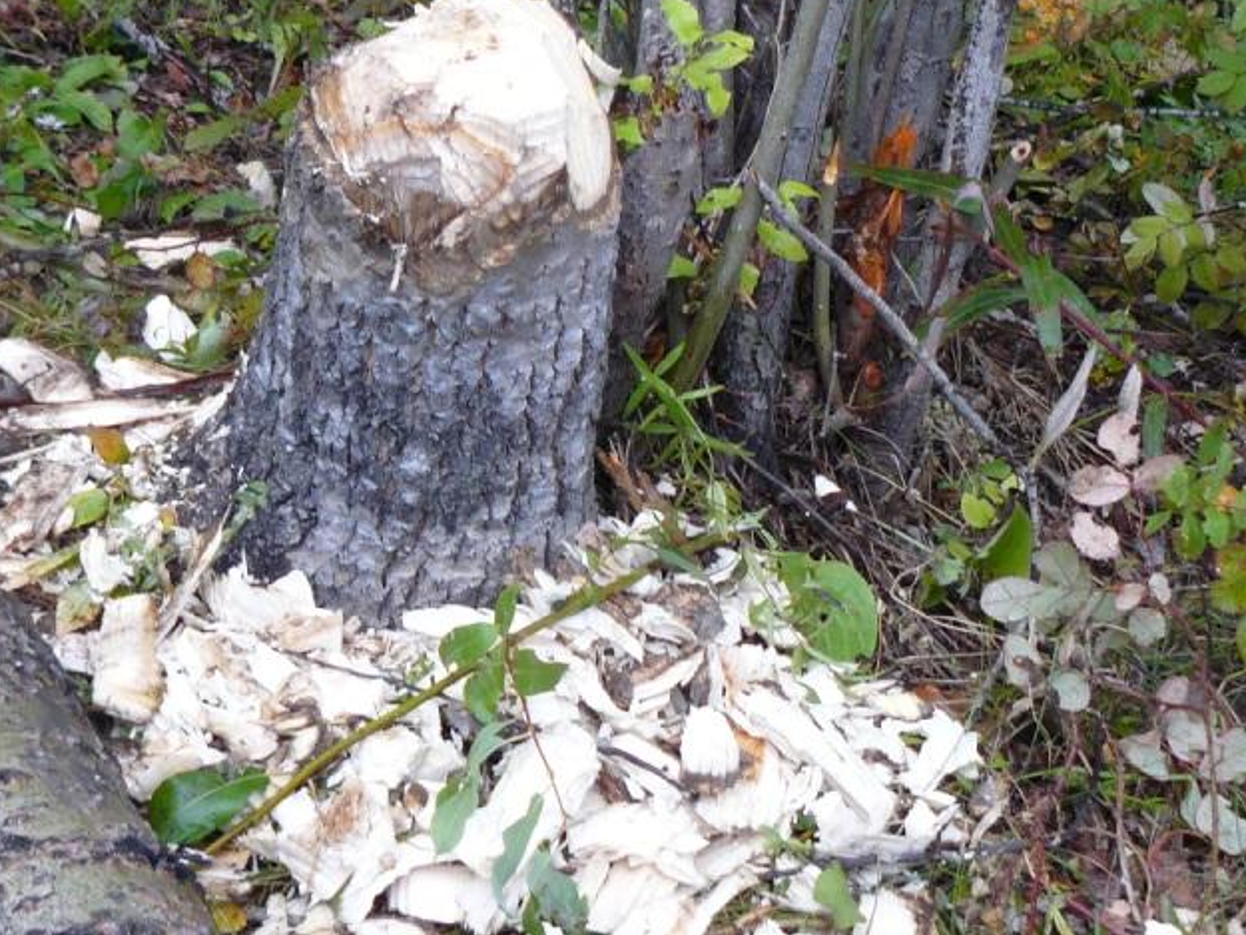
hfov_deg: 32.4
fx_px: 2124
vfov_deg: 24.8
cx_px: 407
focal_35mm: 59
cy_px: 425
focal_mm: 6
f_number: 2.8
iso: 125
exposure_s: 1/30
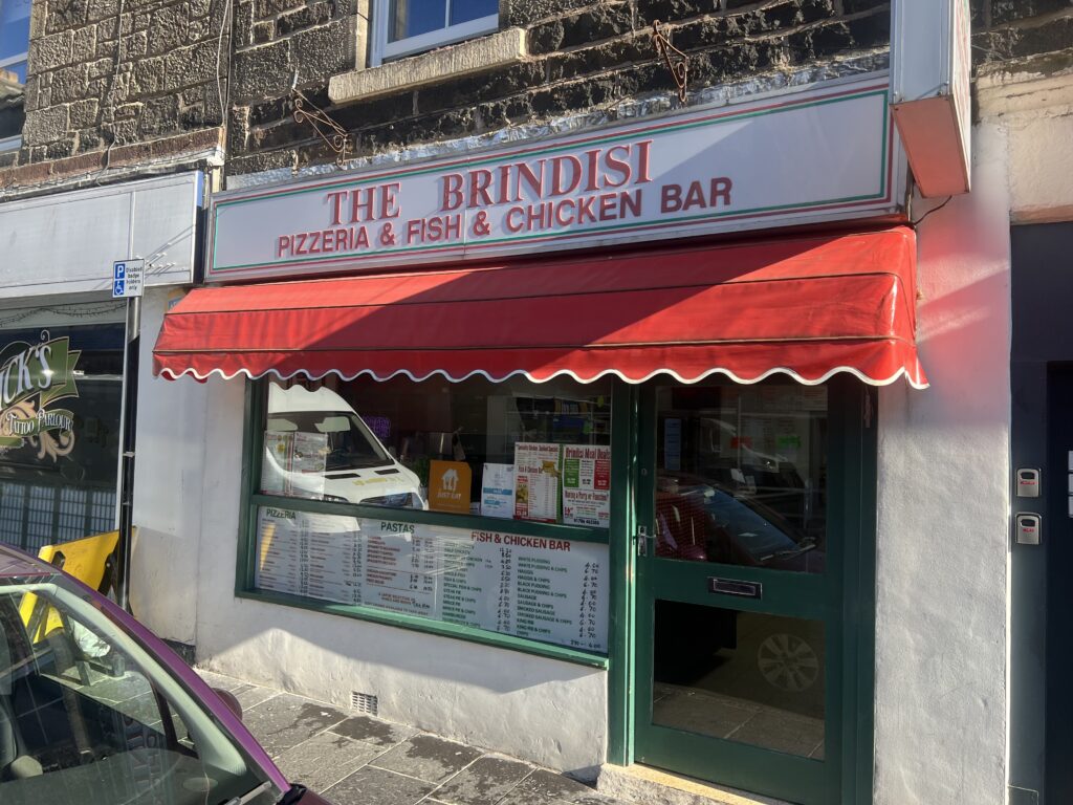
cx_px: 536
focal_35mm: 26
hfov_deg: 67.3
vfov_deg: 53.1
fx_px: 806
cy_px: 402
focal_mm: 5.7
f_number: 1.5
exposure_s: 1/924
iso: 50
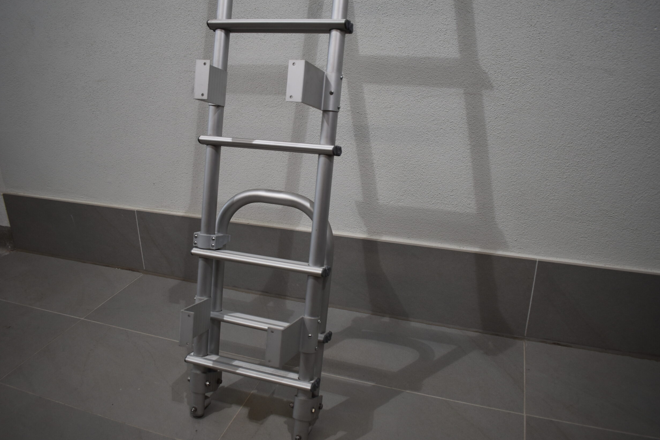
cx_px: 326
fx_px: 513
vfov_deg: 46.4
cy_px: 218
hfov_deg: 65.5
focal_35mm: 28
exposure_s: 1/250
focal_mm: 18
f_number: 4
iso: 400
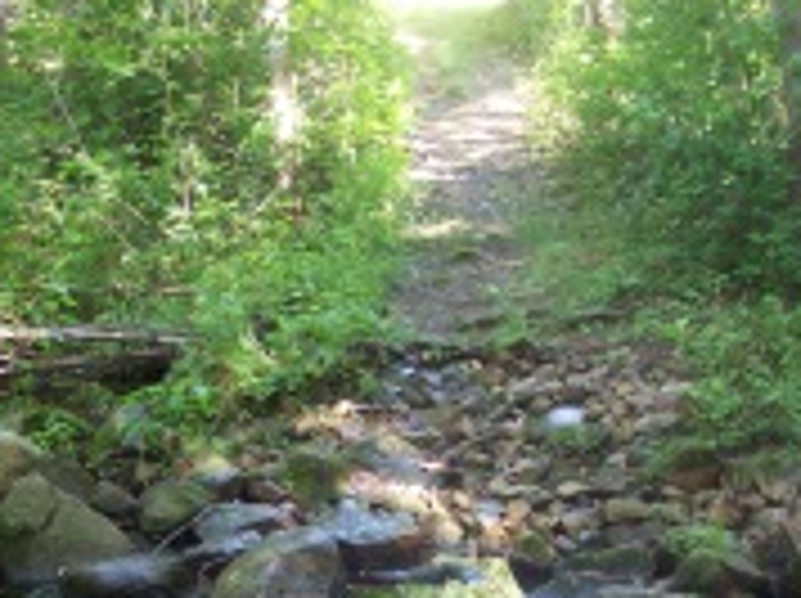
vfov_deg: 17.9
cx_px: 389
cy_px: 620
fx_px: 1849
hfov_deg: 24.4
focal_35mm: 80
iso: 176
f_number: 2.8
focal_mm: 5.85
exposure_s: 1/30
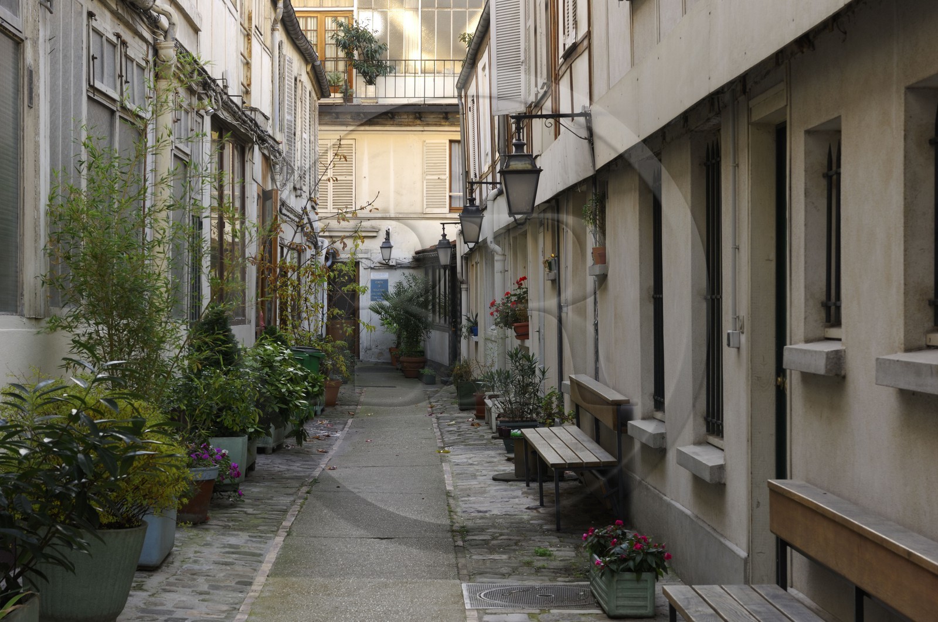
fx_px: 1951
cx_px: 469
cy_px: 311
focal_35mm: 75
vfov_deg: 18.1
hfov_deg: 27.0
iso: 100
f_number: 9
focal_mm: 50
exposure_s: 1/6
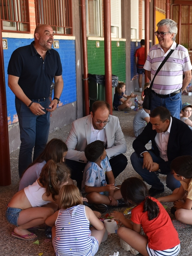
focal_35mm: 59
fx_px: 434
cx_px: 138
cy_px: 129
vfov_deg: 32.8
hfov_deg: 24.7
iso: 400
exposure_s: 1/100
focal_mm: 27
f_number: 5
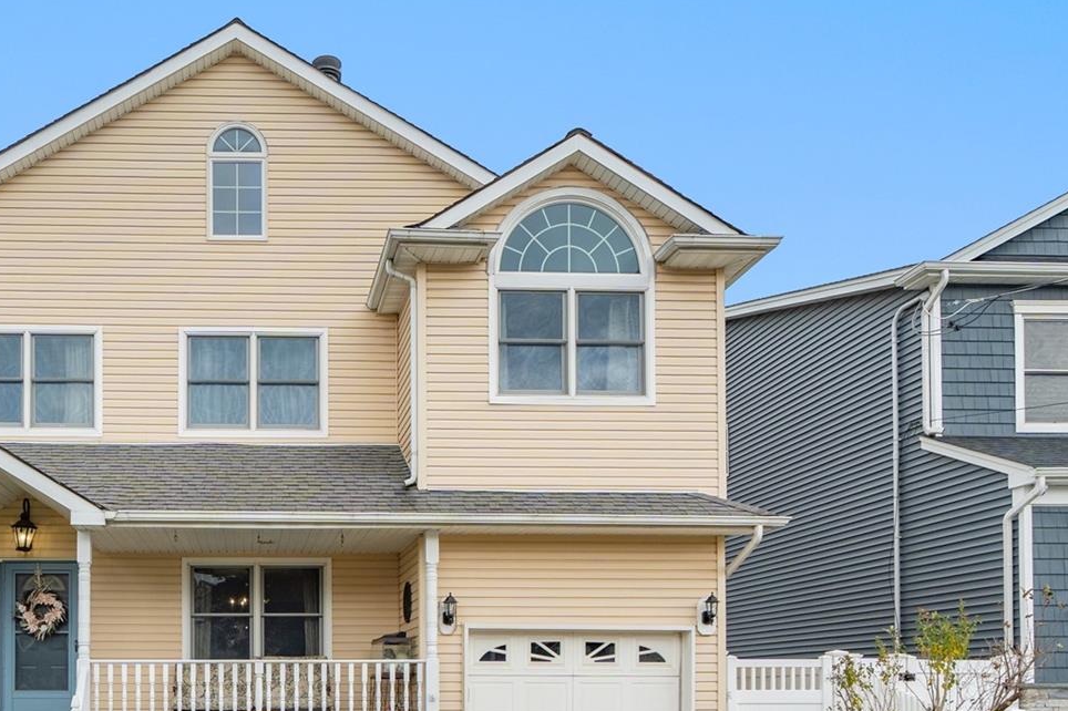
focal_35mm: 34
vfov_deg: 35.9
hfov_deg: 53.4
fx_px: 1008
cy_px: 674
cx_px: 273
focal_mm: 16
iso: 400
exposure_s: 1/320
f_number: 5.6
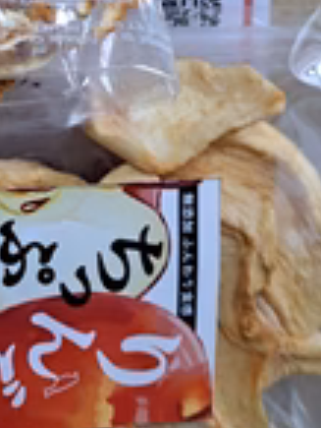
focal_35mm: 66
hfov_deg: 21.4
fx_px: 815
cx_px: -15
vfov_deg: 26.4
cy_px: -74
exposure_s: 1/50
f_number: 1.8
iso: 100
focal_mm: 5.23
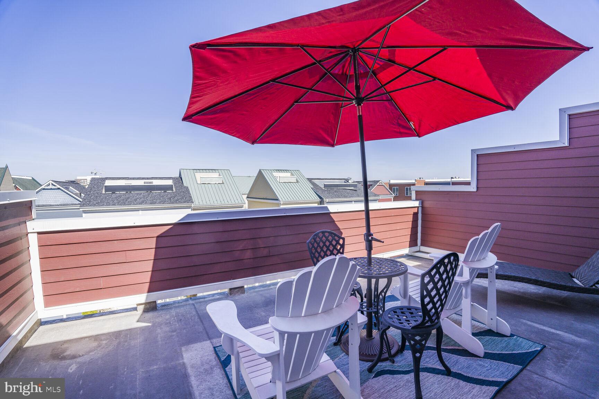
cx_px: 300
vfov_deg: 73.7
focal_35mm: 16
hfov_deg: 96.7
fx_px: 266
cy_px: 200
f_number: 8
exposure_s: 1/500
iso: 200
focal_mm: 16
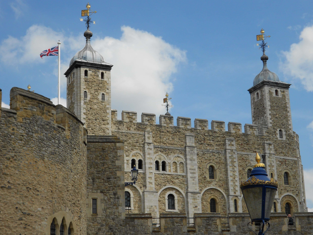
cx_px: 159
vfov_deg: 19.6
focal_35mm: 75
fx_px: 678
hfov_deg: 26.0
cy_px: 130
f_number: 5.3
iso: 80
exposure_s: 1/640
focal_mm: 11.6
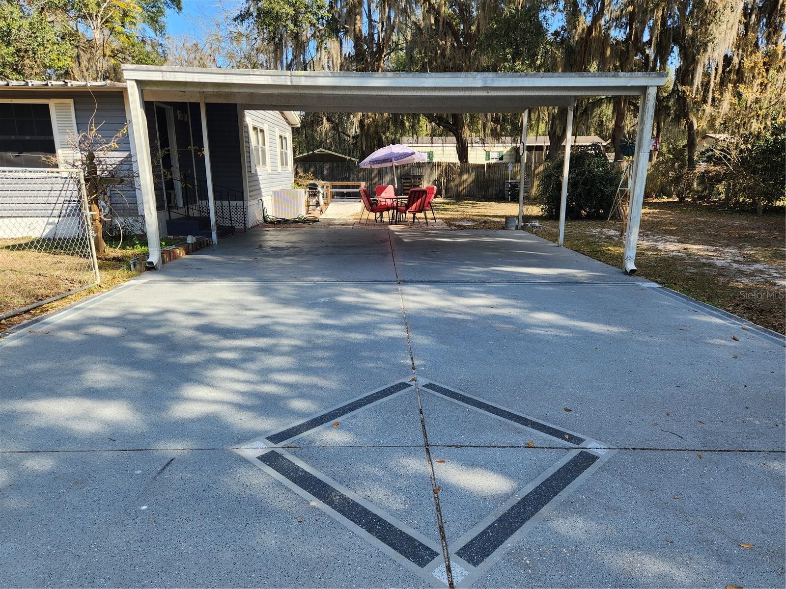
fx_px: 522
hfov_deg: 73.9
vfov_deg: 58.9
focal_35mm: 23
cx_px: 393
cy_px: 294
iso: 20
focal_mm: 5.4
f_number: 1.8
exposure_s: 1/465
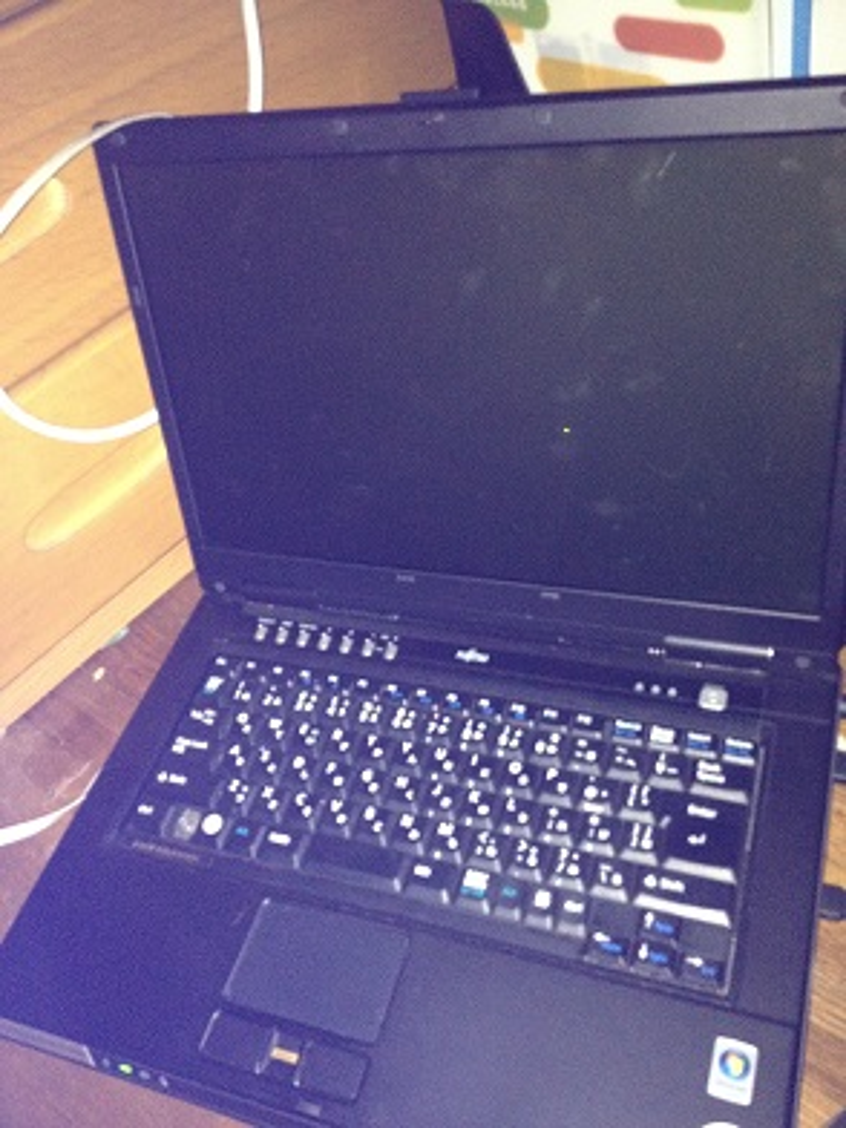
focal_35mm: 35
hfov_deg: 40.7
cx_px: 423
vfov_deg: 52.6
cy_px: 564
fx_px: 1141
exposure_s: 1/16
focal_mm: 4.28
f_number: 2.4
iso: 400
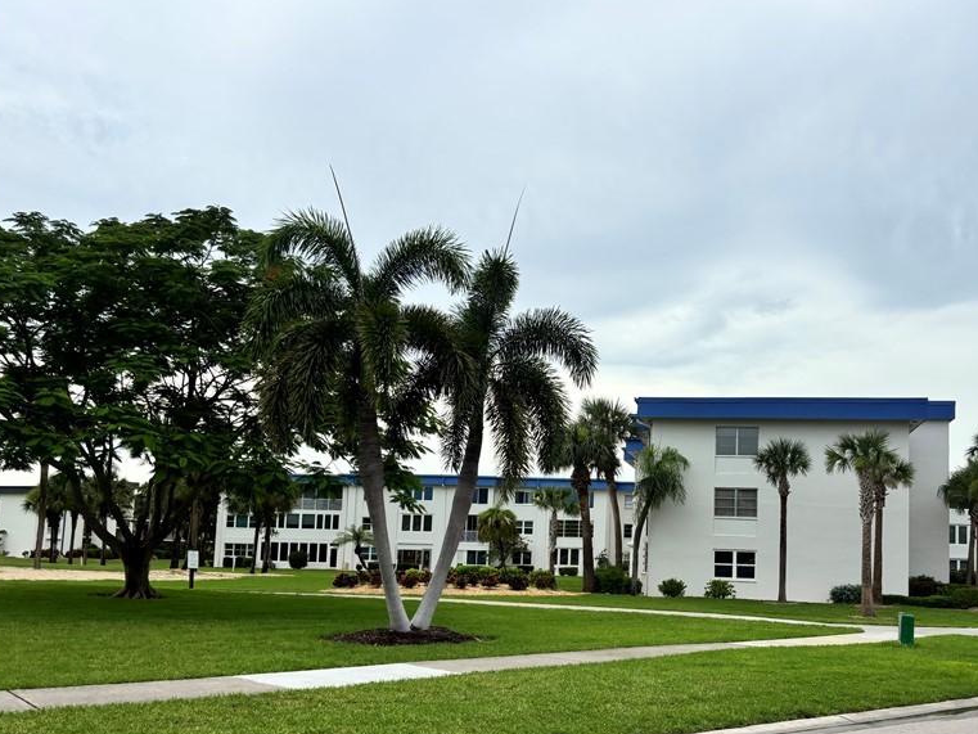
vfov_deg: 40.4
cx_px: 643
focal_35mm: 35
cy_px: 465
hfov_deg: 51.7
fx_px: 989
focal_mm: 5.96
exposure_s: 1/3311
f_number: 1.6
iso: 50
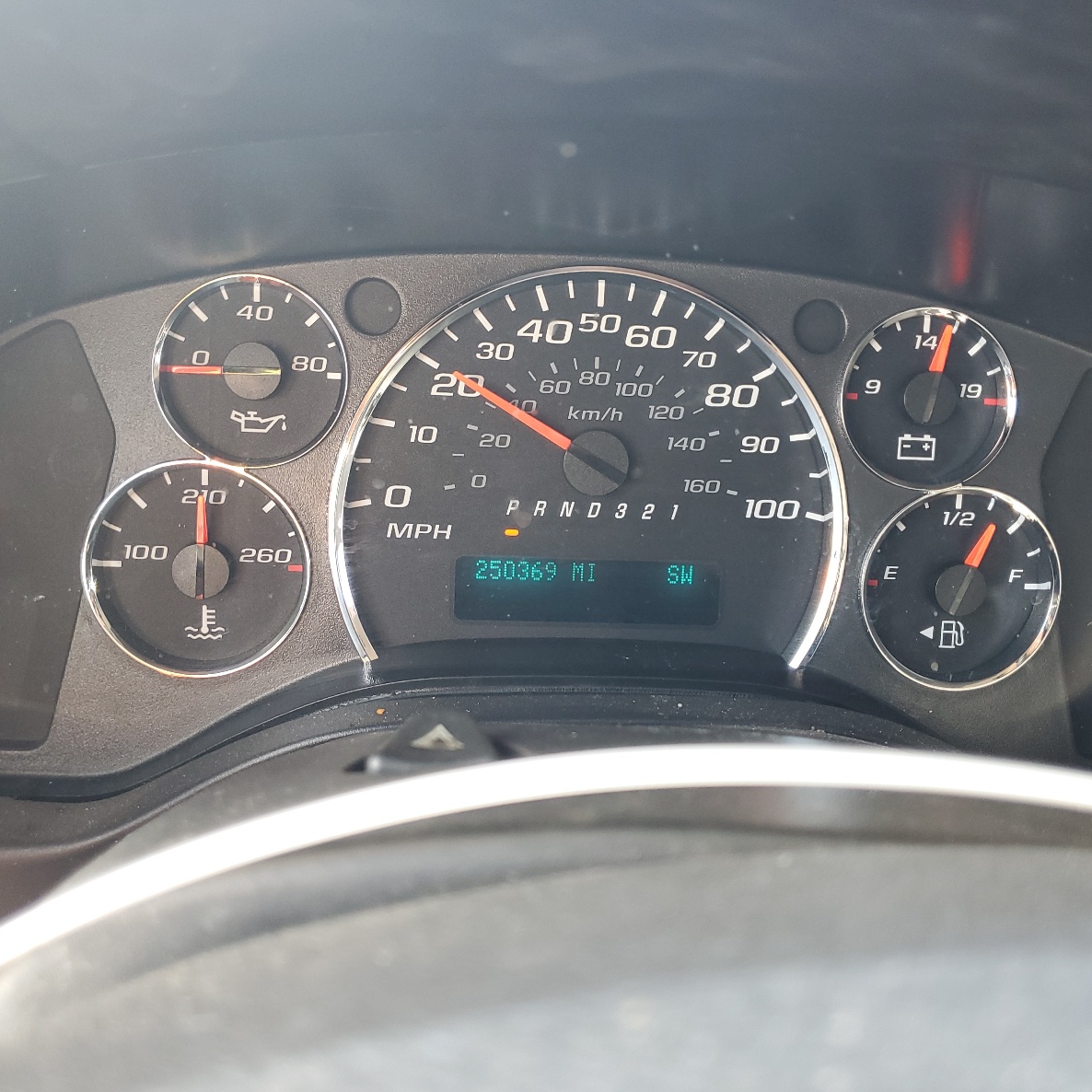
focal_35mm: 31
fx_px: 1106
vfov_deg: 52.5
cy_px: 544
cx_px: 548
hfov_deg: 52.5
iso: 74
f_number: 1.5
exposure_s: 1/60.2
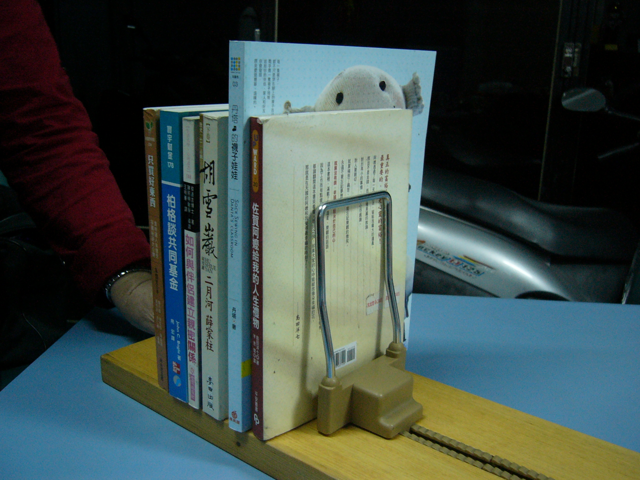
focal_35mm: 35
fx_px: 647
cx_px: 320
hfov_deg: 52.6
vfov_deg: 40.7
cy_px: 240
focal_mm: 5.8
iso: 200
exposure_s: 1/15
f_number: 2.8
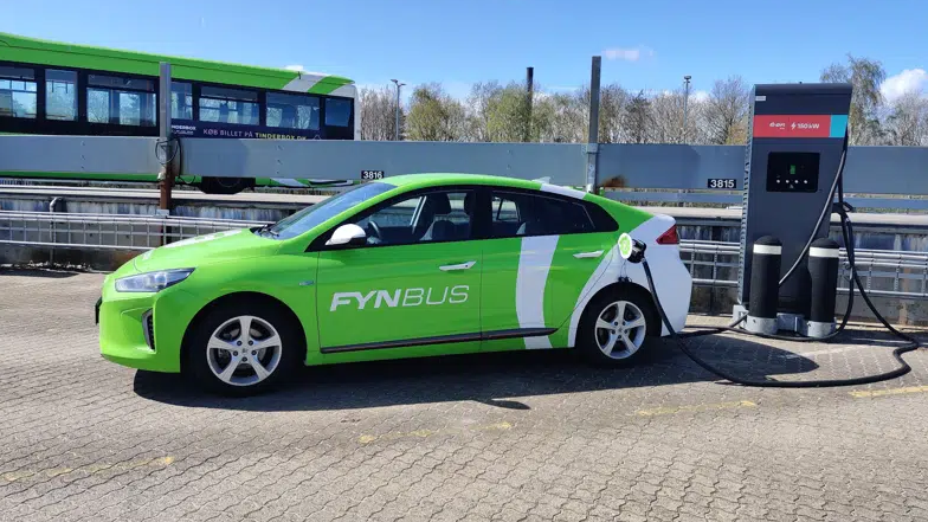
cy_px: 245
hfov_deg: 64.3
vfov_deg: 38.9
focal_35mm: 30
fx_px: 738
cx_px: 459
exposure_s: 1/1893
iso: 125
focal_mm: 4.75
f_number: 1.65
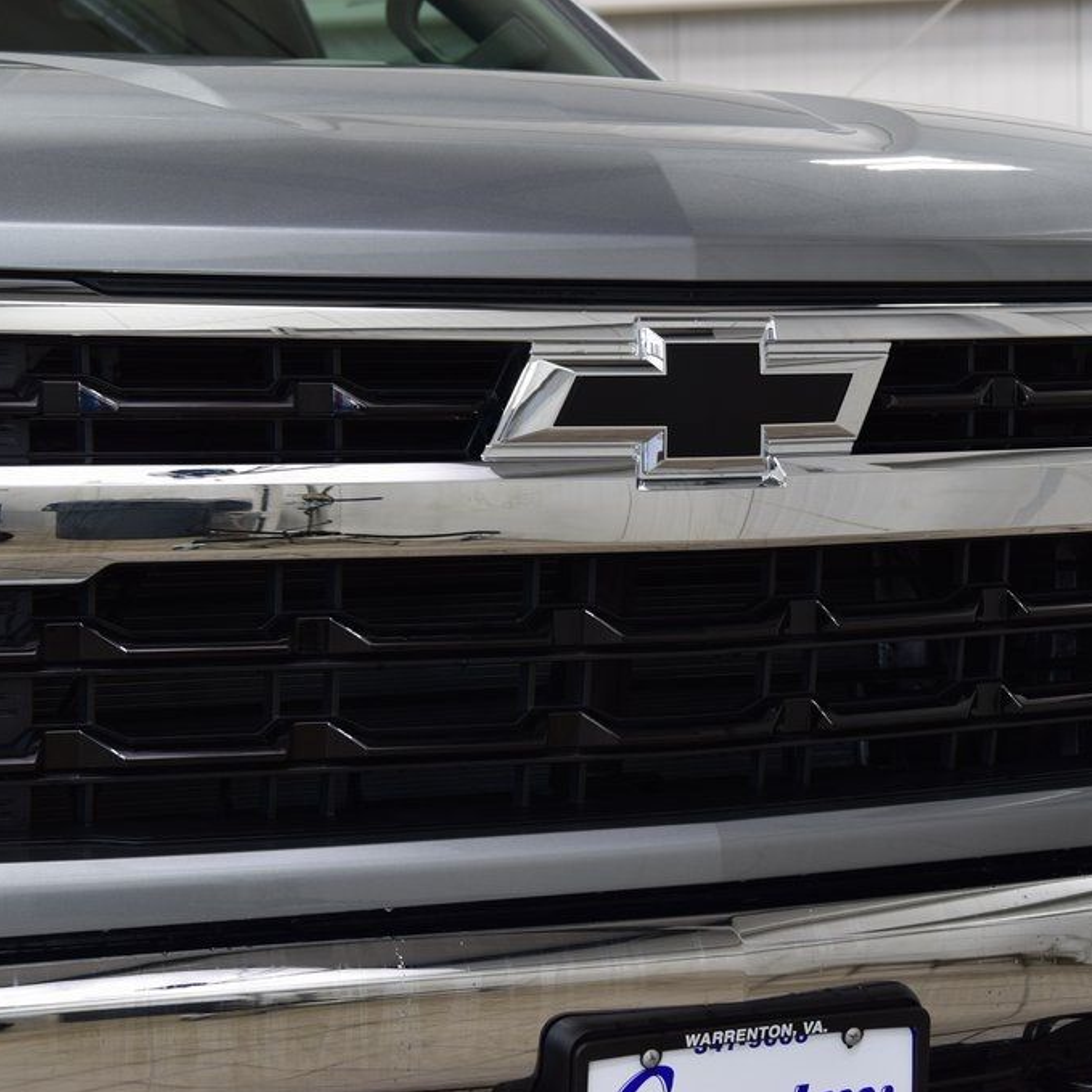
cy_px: 548
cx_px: 664
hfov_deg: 17.4
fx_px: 3569
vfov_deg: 17.4
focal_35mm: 100
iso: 400
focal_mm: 52
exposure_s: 1/15
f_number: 6.3
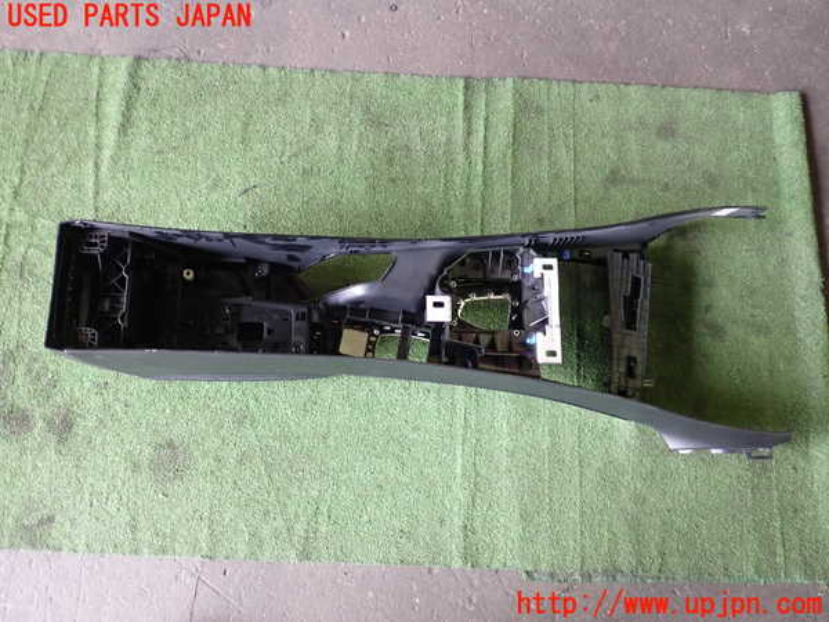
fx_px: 718
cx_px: 414
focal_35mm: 30
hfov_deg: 60.0
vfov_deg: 46.8
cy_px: 311
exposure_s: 1/30
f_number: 2.3
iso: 200
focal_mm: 5.4
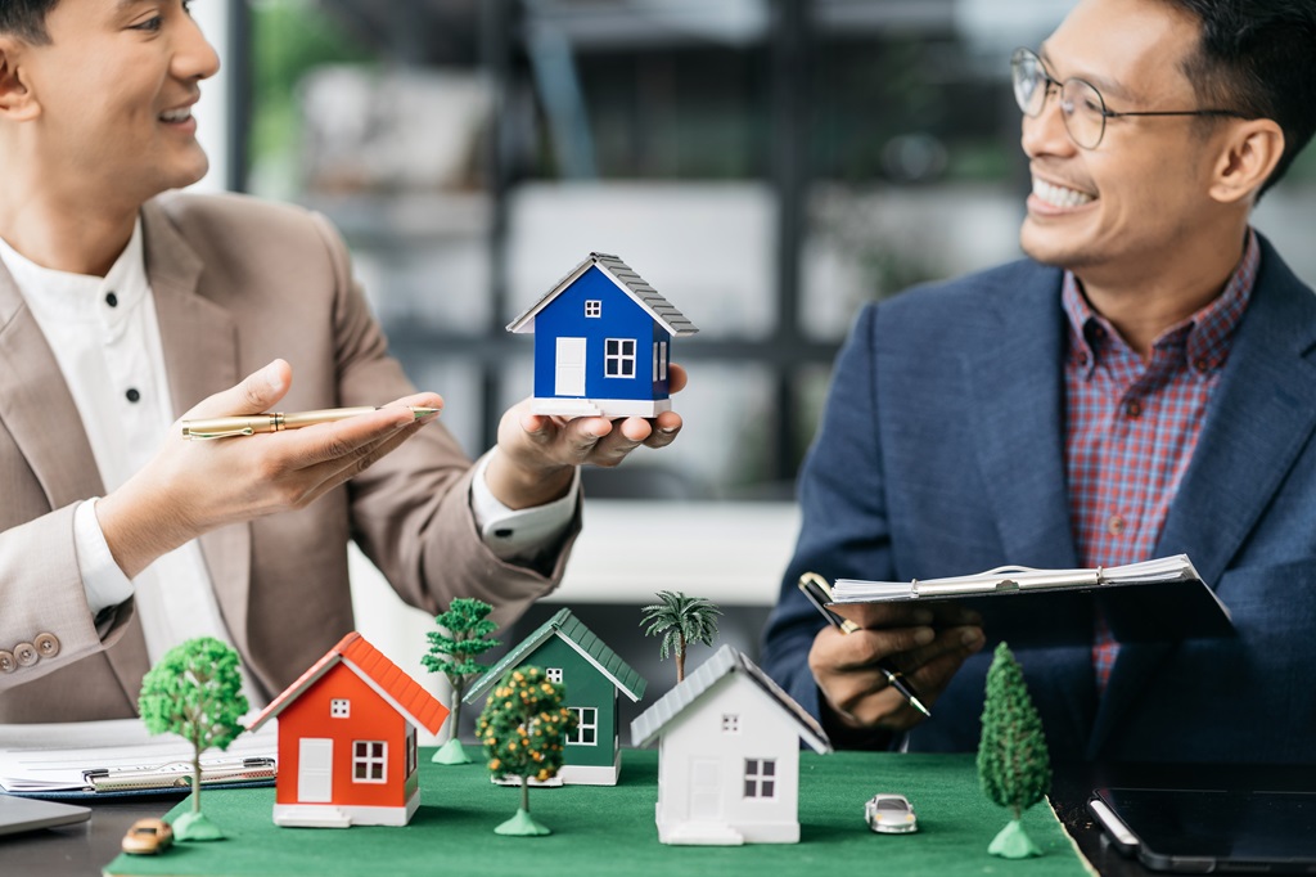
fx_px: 3106
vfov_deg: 16.1
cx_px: 658
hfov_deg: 23.9
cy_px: 438
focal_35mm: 85
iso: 160
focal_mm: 85
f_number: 2.8
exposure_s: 1/80
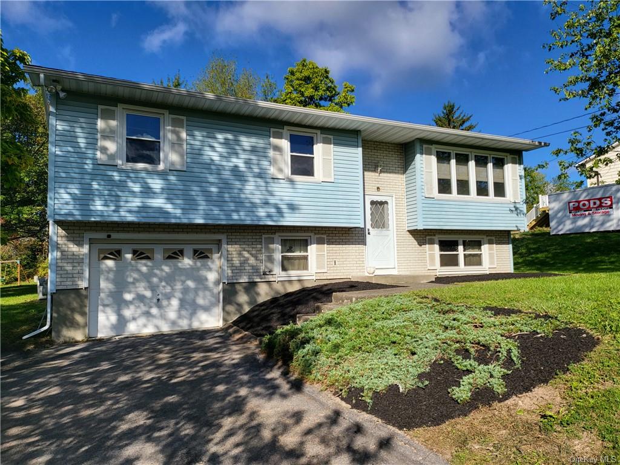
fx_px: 430
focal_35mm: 24
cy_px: 232
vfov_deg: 56.8
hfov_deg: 71.6
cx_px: 310
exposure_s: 1/2715
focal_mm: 5
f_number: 1.8
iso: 40
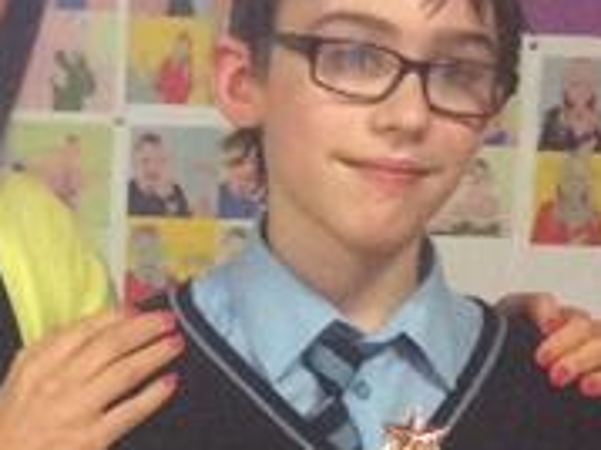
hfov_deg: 13.6
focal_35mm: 143
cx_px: -27
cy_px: 463
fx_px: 2481
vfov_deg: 10.3
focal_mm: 3.3
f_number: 2.4
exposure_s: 1/20
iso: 320
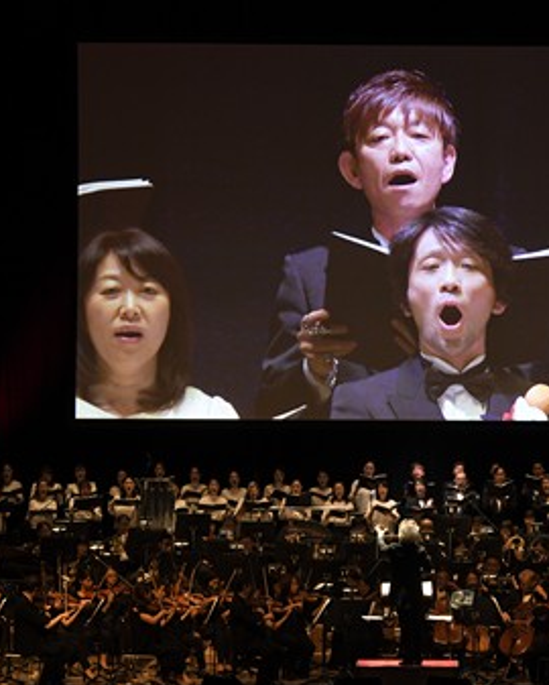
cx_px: 431
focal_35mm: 171
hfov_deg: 9.0
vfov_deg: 11.3
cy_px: 342
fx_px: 3470
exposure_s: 1/100
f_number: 4.8
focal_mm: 120
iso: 2500
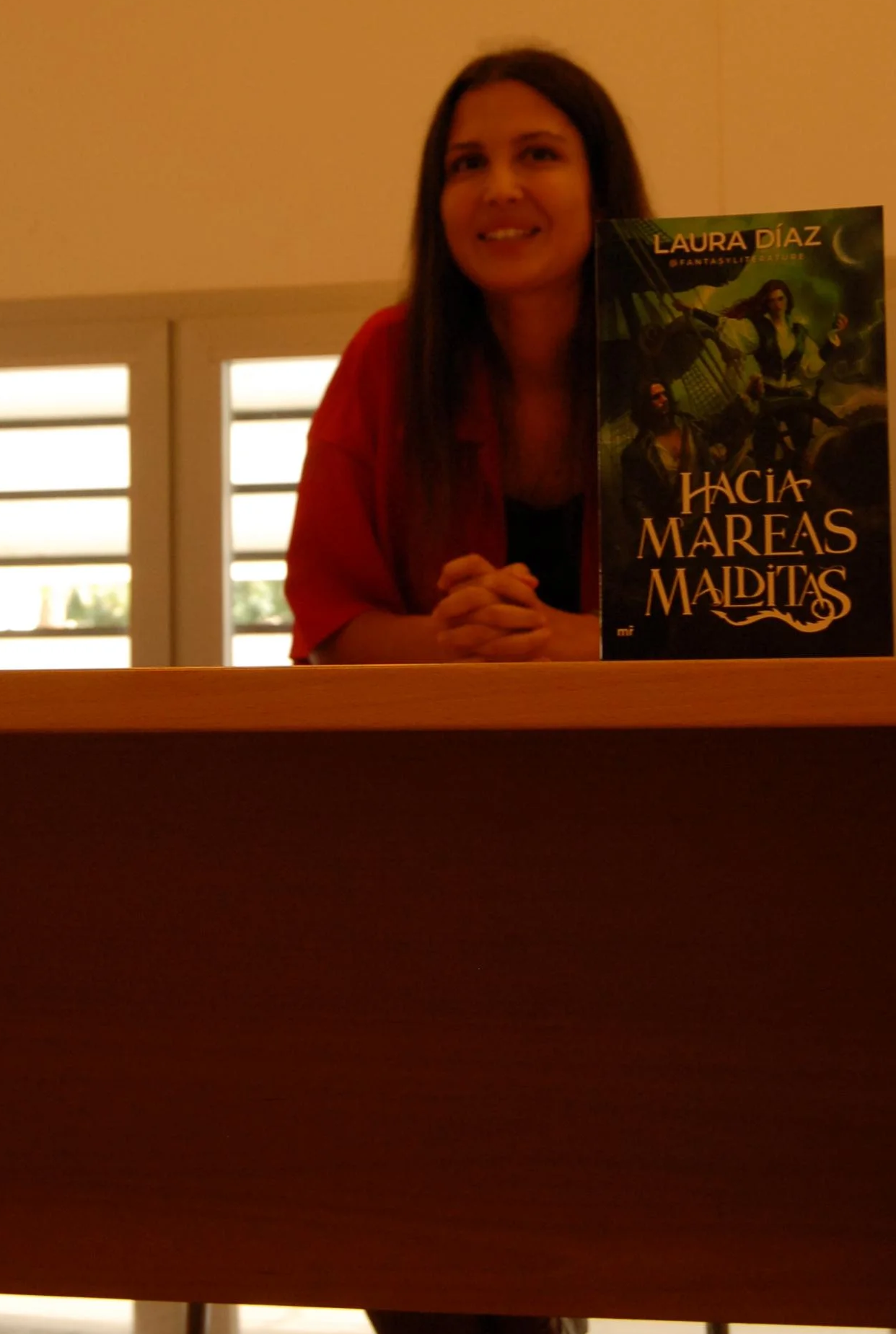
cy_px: 439
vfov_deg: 27.5
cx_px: 503
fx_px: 2704
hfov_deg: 18.8
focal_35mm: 73
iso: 400
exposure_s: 1/40
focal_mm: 31
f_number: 6.3
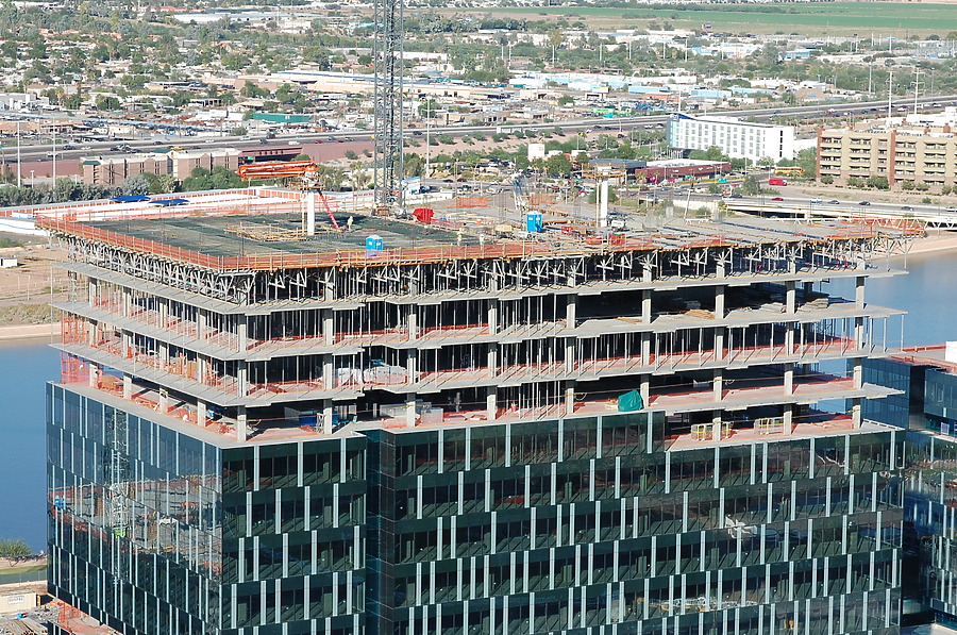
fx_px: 2787
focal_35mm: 105
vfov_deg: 13.0
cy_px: 318
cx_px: 478
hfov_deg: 19.5
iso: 200
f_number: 10
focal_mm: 70
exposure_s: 1/250
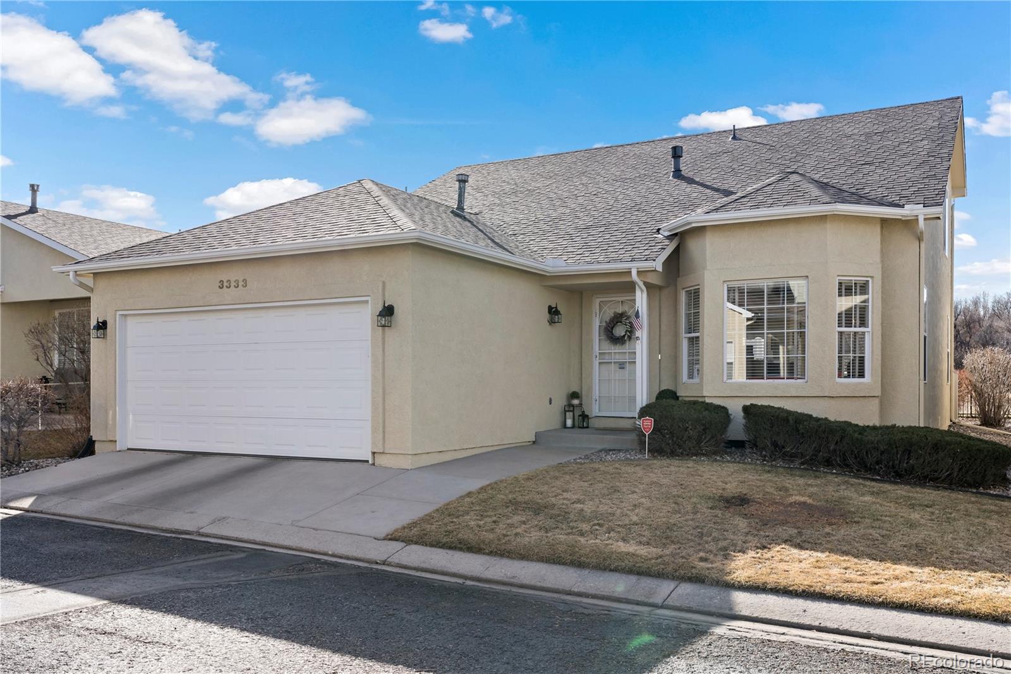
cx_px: 506
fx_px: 871
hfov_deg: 60.3
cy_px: 337
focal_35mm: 31
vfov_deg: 42.3
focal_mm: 31
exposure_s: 1/250
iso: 400
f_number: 13
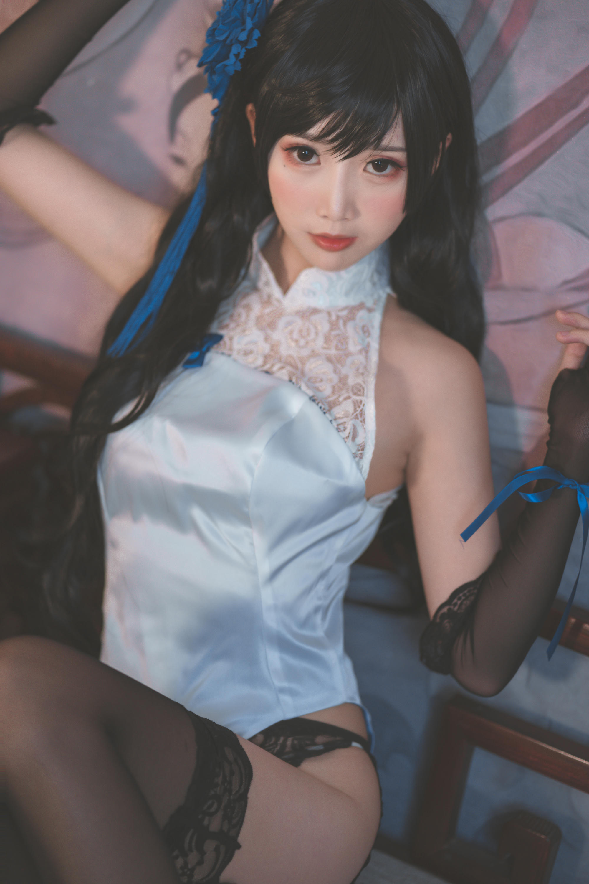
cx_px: 294
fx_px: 2086
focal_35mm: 85
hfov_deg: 16.1
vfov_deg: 23.9
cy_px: 442
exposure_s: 1/80
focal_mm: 85
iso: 250
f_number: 1.8
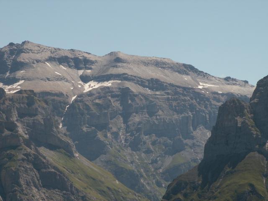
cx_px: 134
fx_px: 1130
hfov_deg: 13.5
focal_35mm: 146
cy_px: 100
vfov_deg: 10.2
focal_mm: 23.84
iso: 50
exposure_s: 1/200
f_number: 8
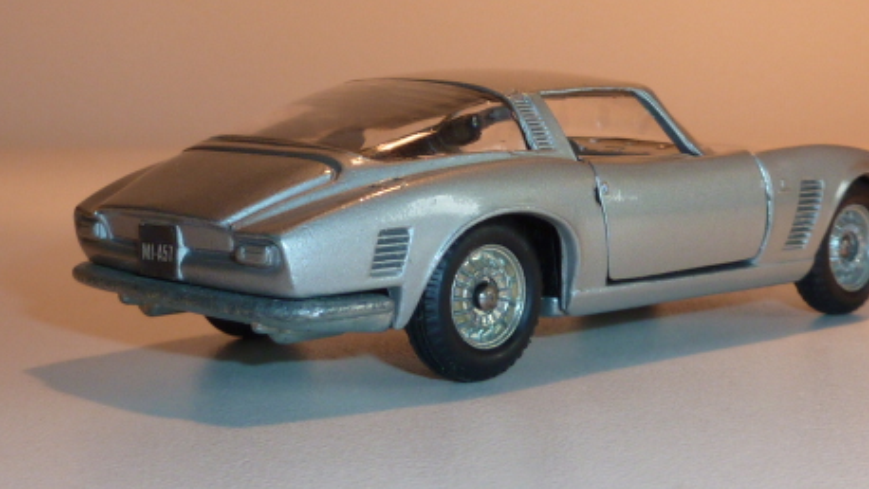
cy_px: 66
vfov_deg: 16.4
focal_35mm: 73
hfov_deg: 29.0
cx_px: 459
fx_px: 1683
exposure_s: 1/40
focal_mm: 4.4
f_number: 4
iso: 100
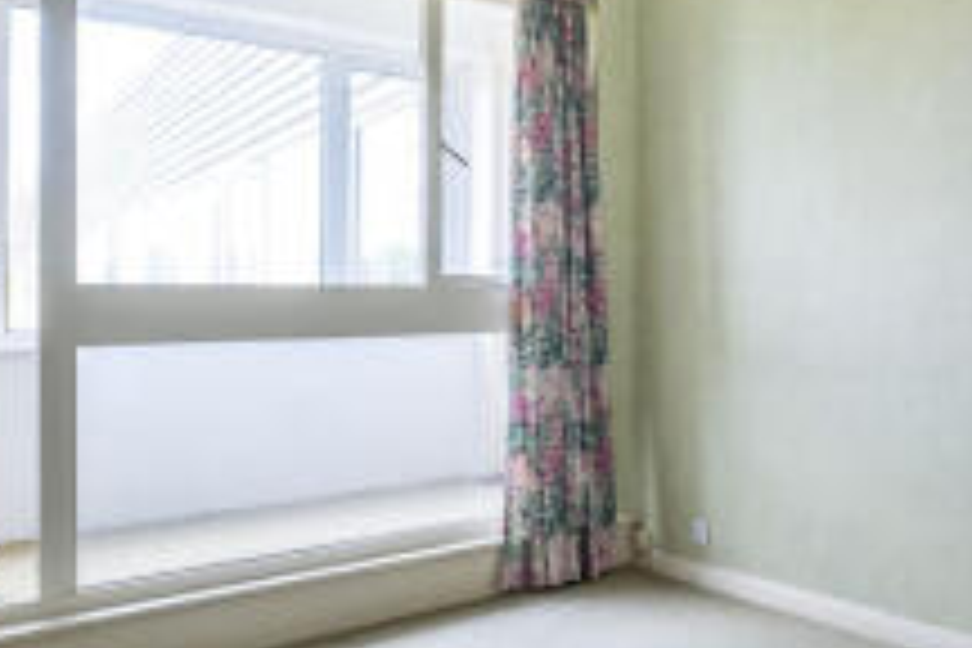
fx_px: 891
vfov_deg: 40.0
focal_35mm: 33
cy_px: 322
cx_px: 824
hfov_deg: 52.2
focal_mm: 10
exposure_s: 1/20
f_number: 7.1
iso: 500
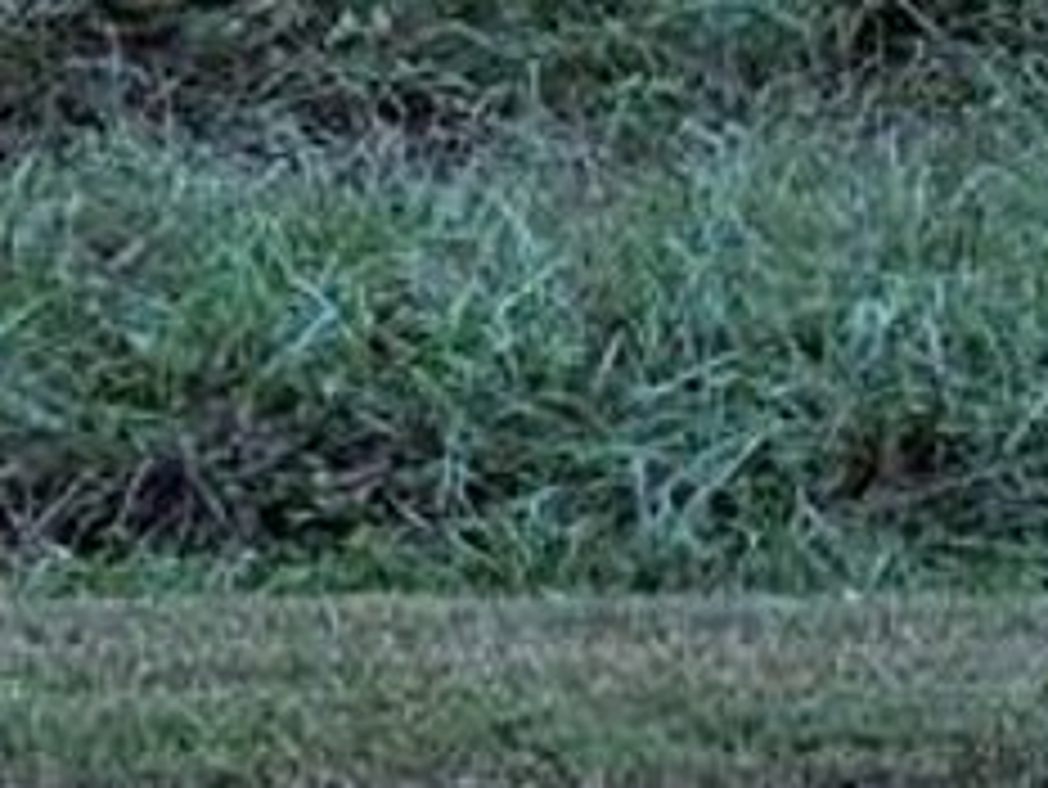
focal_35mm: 156
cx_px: 2143
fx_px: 4725
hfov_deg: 11.3
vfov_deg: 9.2
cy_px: -475
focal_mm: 6.76
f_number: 1.78
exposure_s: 1/239
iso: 125
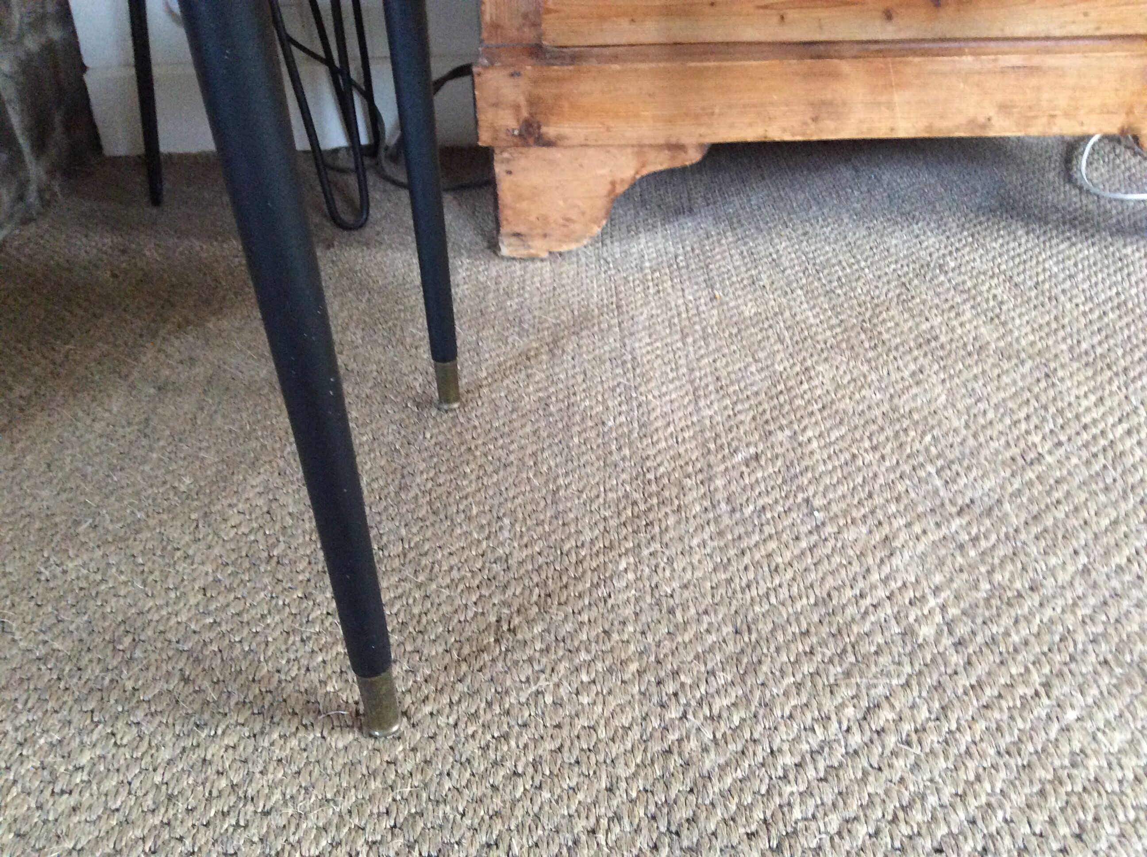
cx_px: 574
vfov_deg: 44.1
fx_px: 1059
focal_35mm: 32
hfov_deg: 56.9
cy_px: 428
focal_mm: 3.3
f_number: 2.4
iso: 250
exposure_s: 1/20
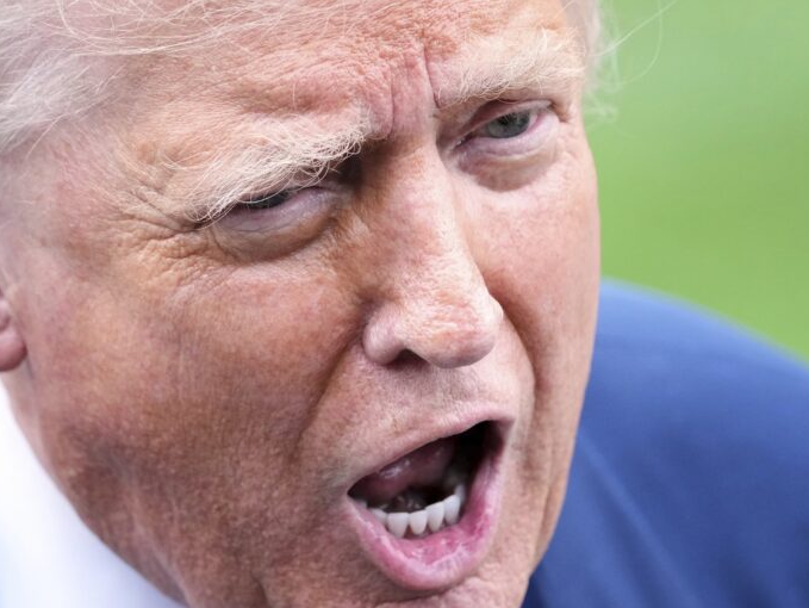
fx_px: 13445
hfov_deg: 3.4
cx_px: 452
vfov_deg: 2.6
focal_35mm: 575
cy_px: 304
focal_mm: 353
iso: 2500
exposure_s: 1/400
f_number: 6.3
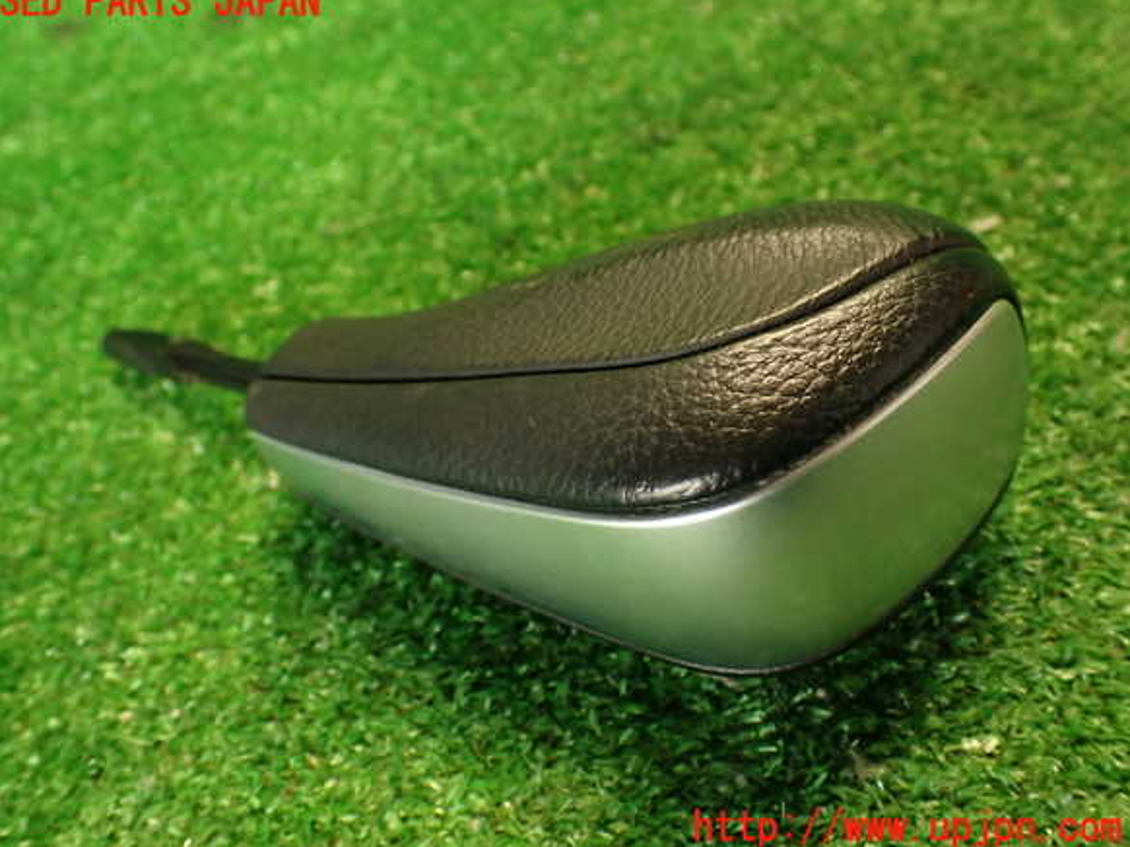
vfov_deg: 42.9
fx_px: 1077
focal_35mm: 33
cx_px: 549
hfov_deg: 55.4
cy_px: 416
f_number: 2.4
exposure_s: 1/30
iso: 500
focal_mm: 5.79
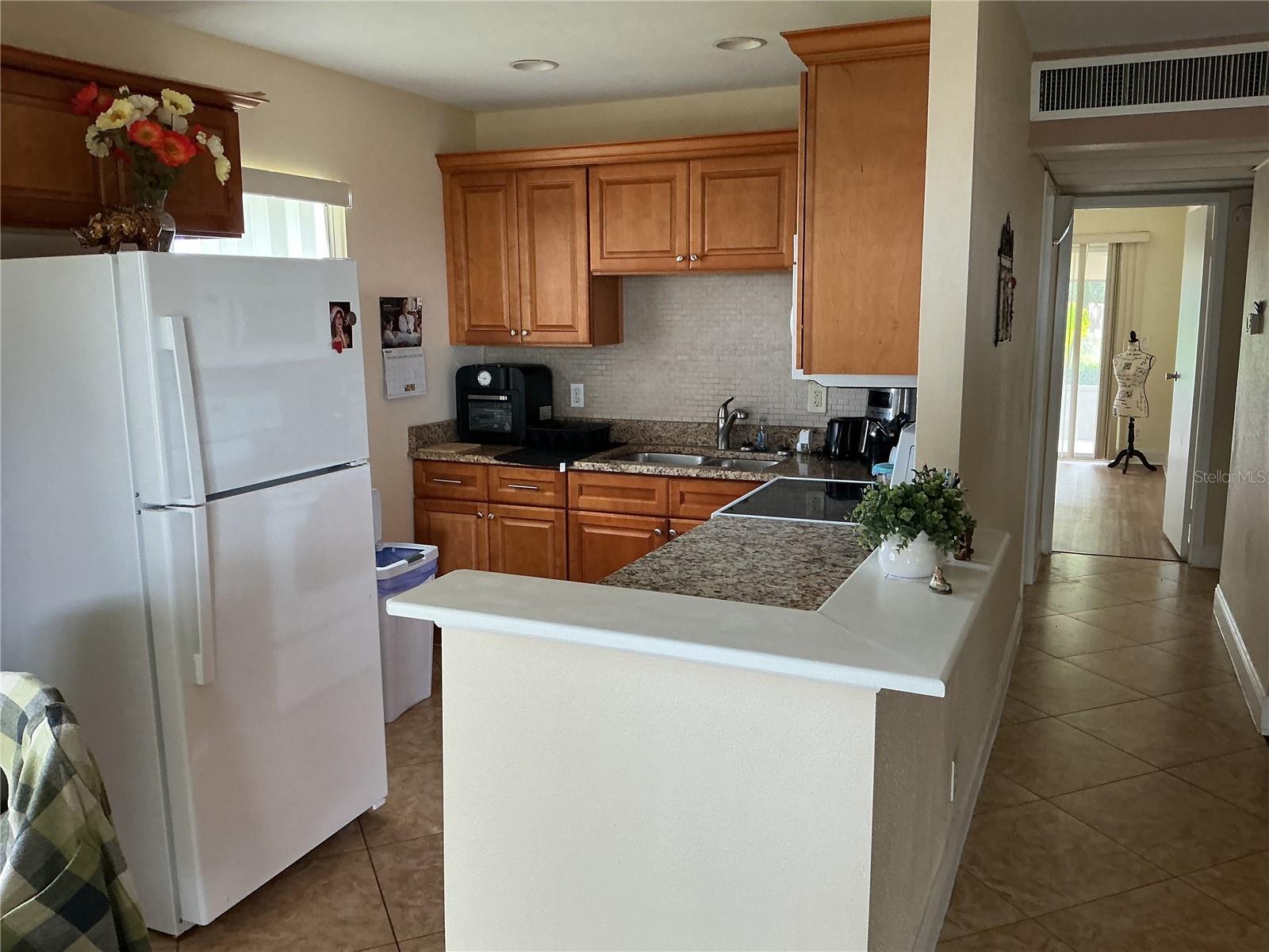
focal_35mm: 29
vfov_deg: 48.2
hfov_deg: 61.7
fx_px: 1063
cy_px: 476
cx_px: 634
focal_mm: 3
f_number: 1.8
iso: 125
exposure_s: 1/60
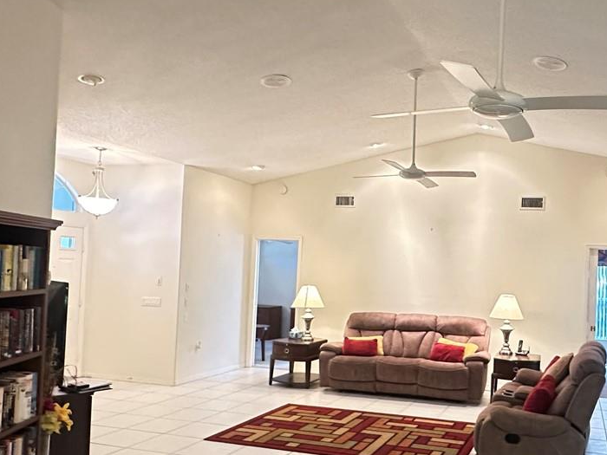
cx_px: 439
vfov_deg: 44.0
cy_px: 262
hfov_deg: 54.7
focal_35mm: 32
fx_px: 561
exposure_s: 1/60
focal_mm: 2.22
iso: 1000
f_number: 2.2
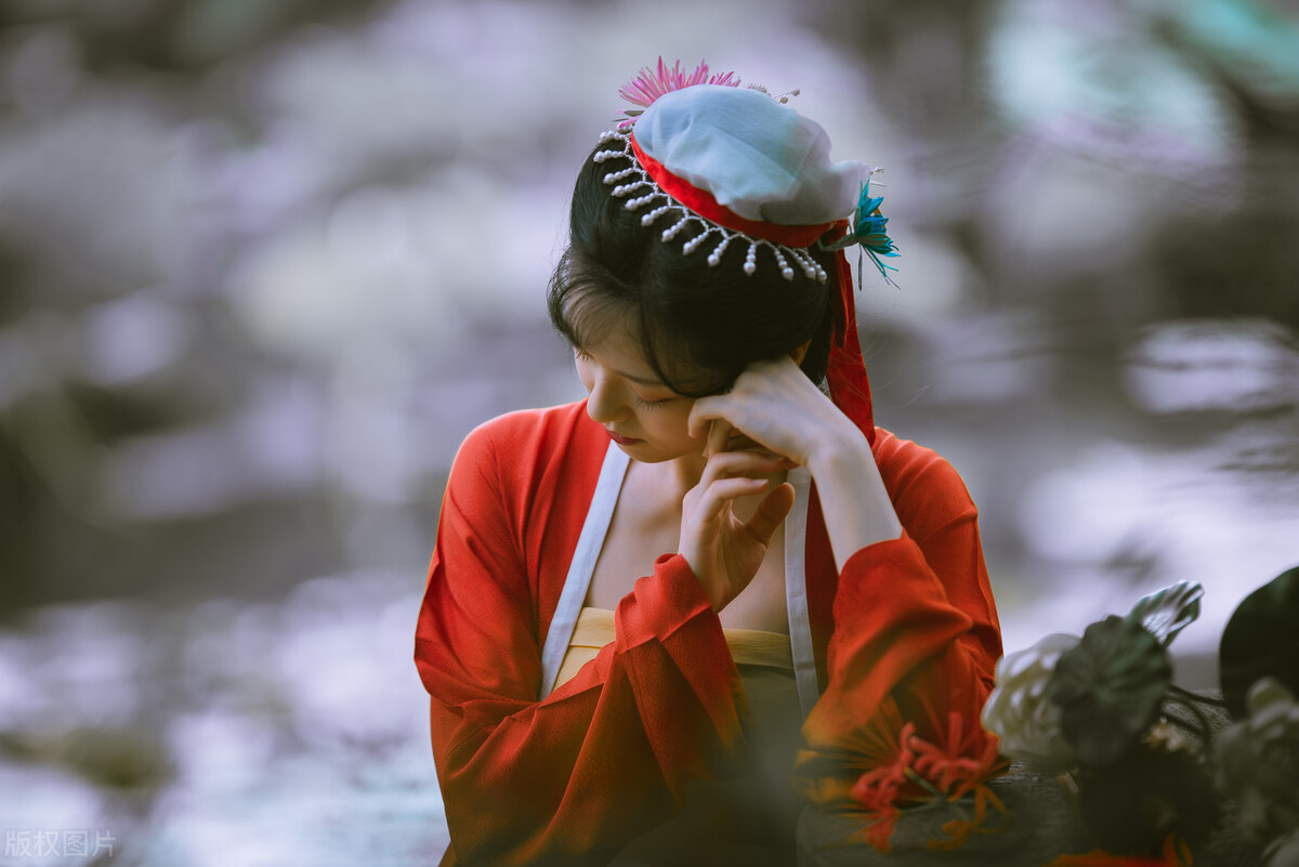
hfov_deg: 10.3
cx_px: 650
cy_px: 434
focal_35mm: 200
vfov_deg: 6.9
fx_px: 7219
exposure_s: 1/100
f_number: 2.2
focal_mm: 200
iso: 100
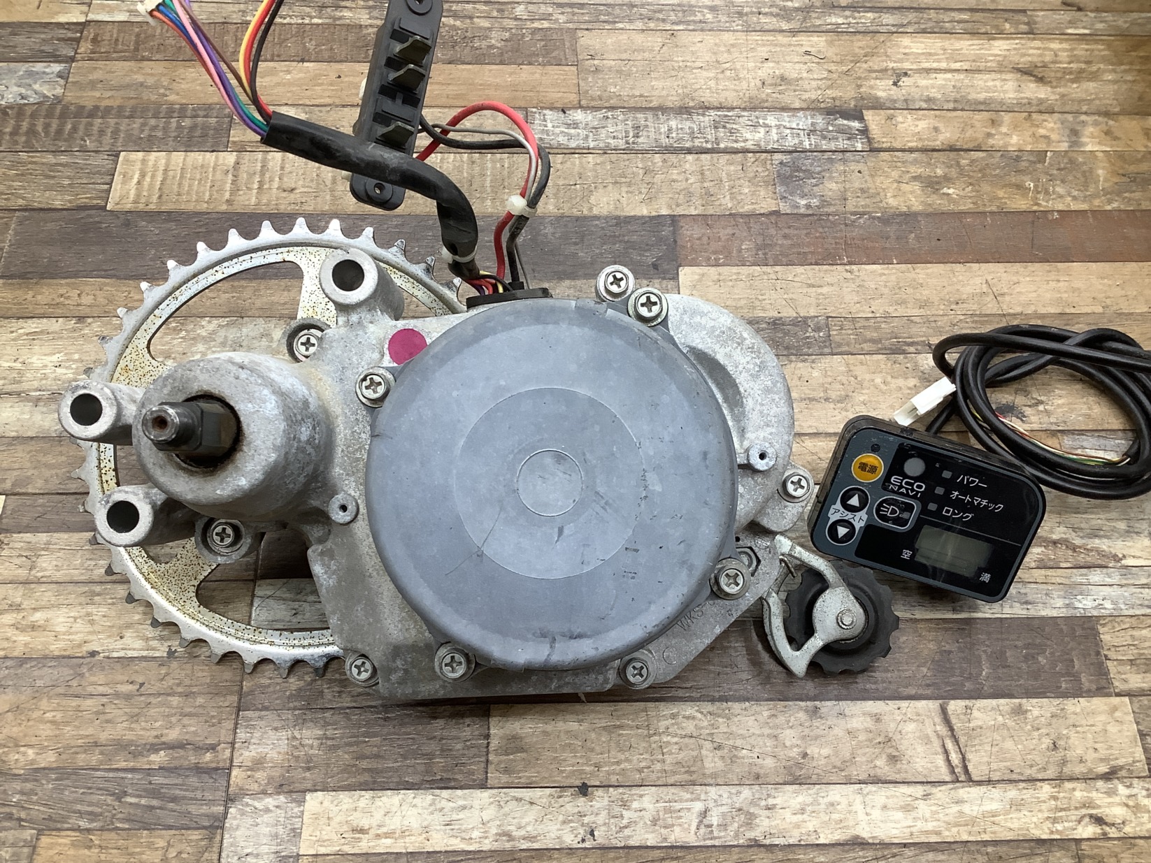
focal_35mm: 31
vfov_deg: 45.5
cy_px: 432
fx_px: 1031
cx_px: 576
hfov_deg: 58.3
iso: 125
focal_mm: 3.3
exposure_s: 1/50
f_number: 2.4
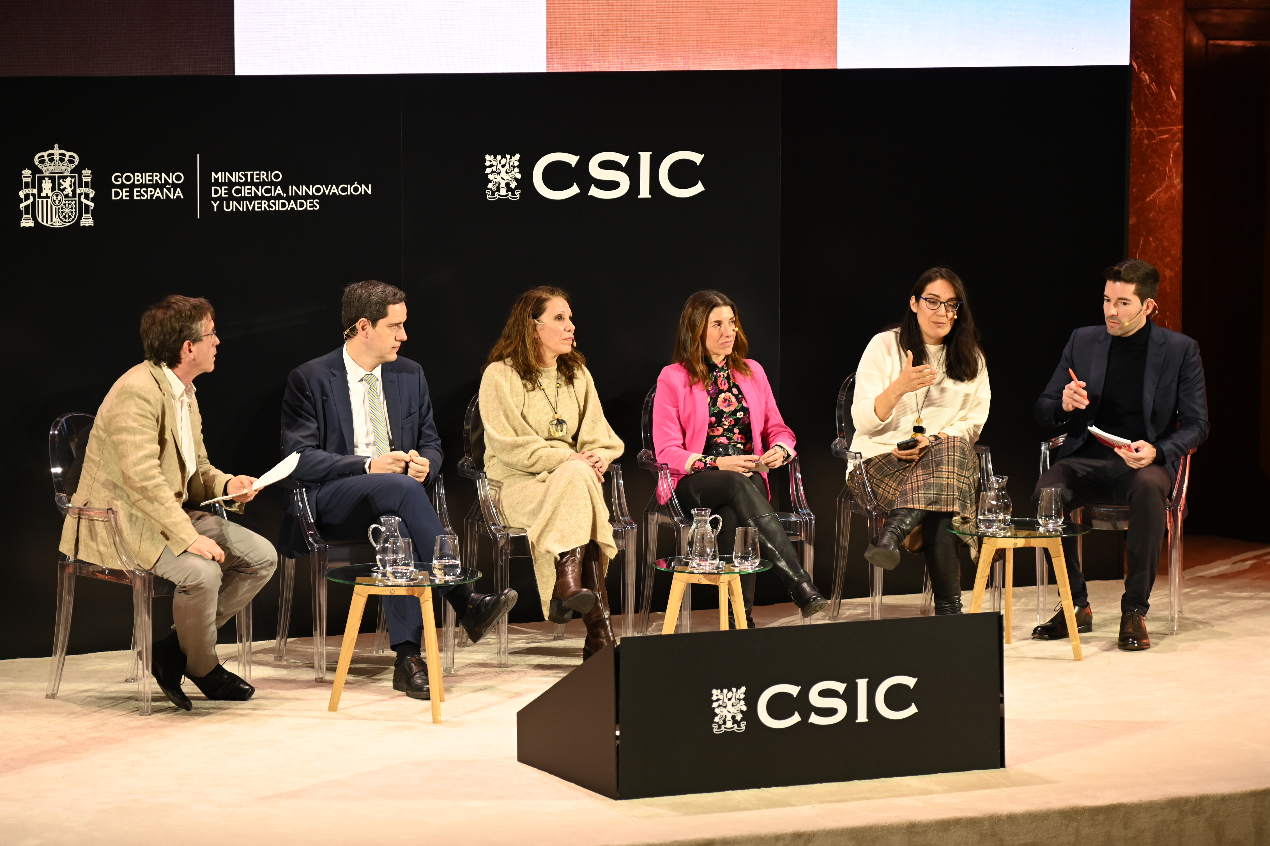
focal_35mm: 112
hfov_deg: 18.3
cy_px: 423
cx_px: 635
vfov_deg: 12.2
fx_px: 3950
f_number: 4
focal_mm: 112
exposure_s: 1/60
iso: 800
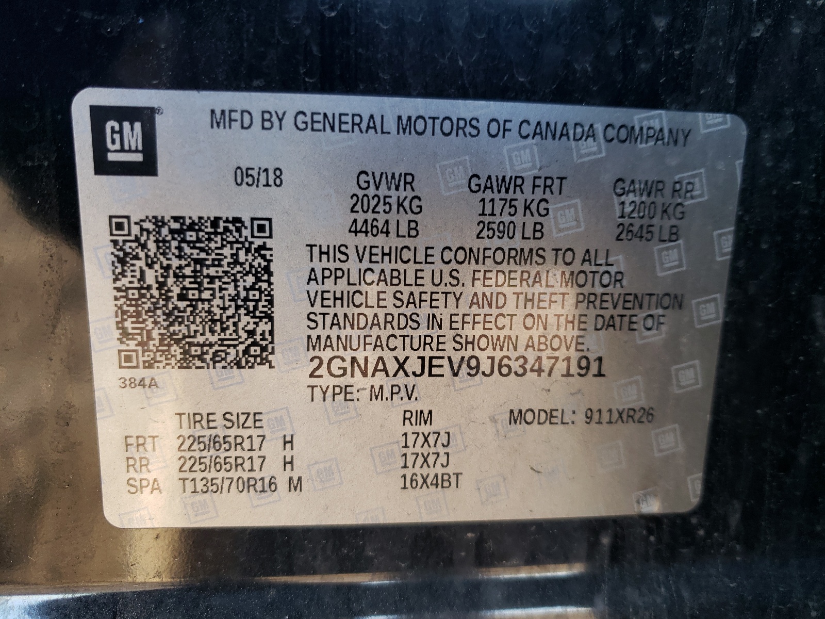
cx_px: 412
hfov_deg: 67.3
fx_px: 620
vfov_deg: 53.1
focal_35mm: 26
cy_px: 310
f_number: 1.5
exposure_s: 1/60.2
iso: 56
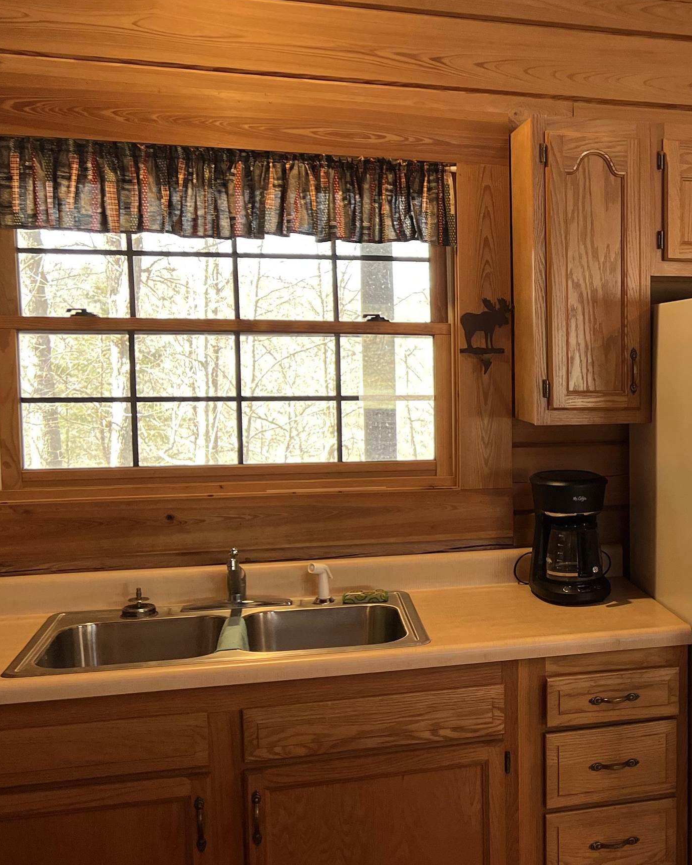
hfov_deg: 31.2
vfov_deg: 41.1
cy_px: 444
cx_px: 676
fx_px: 1152
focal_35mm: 45
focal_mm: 5.7
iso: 125
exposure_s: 1/120
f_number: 1.5
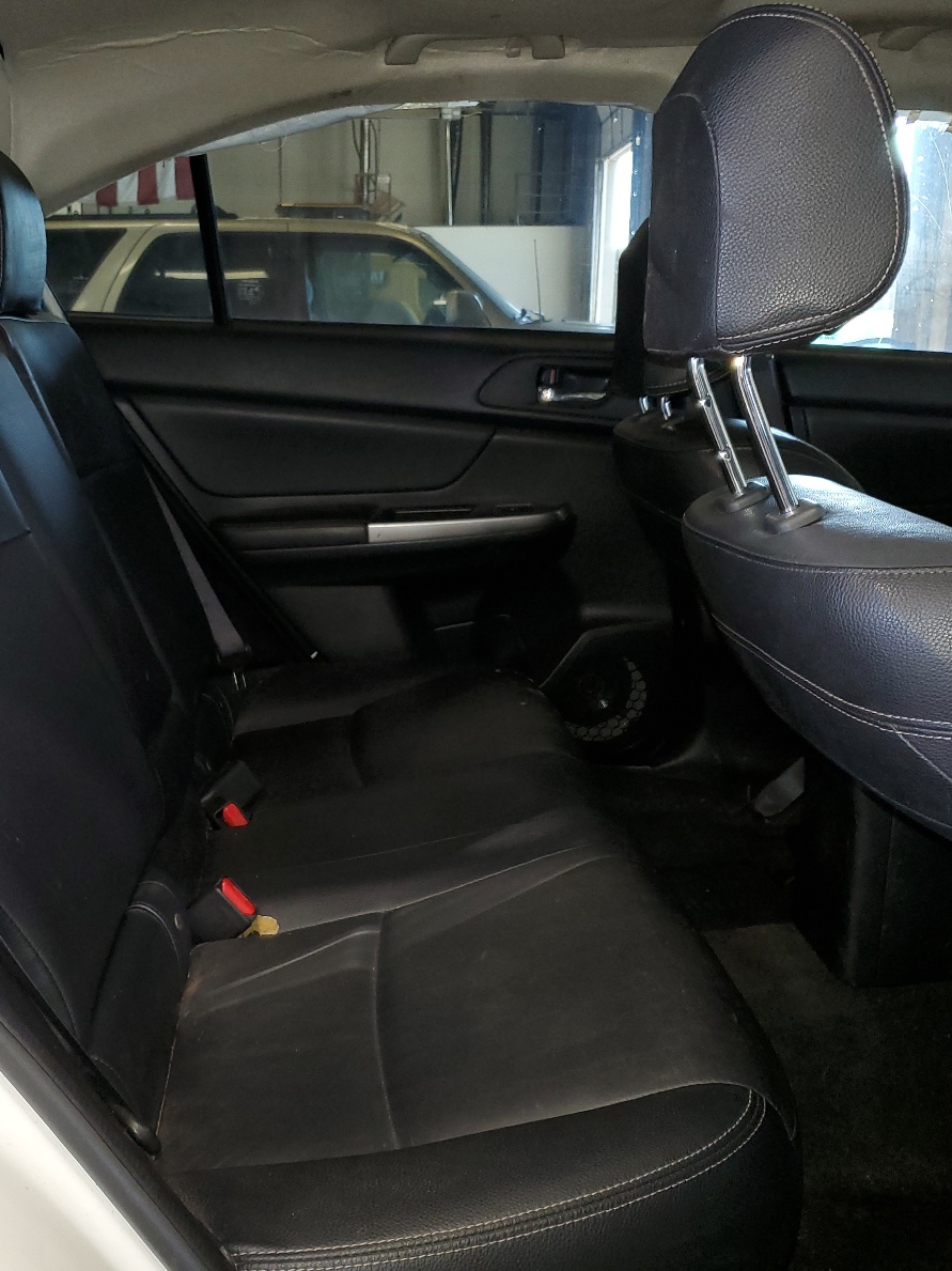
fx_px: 1284
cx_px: 300
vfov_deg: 52.6
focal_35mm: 35
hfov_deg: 40.1
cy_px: 631
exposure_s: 1/30
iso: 117
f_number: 1.5
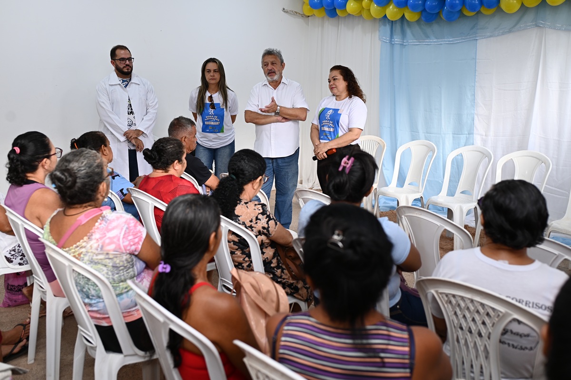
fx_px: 555
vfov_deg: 37.8
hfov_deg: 54.5
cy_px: 190
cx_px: 286
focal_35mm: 35
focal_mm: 35
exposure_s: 1/100
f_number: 3.5
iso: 320
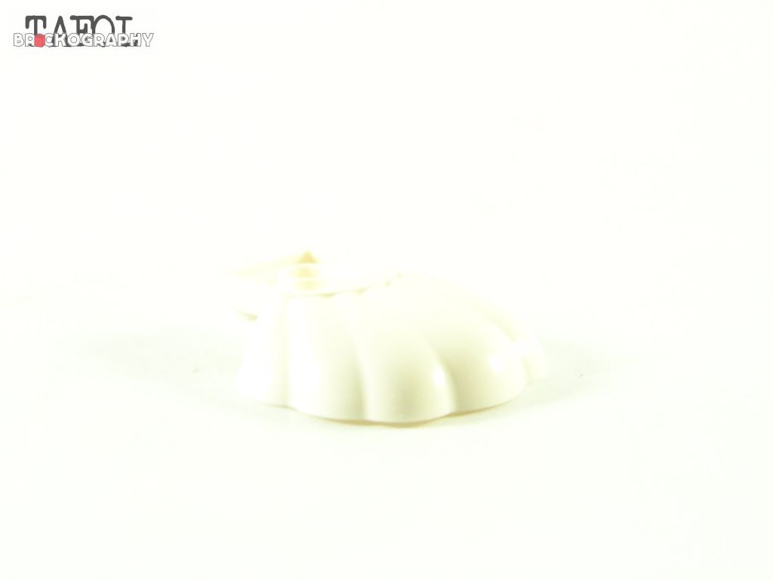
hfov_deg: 18.7
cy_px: 290
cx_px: 386
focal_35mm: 105
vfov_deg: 14.1
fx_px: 2345
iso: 400
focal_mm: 17.5
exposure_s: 1/60
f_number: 3.6
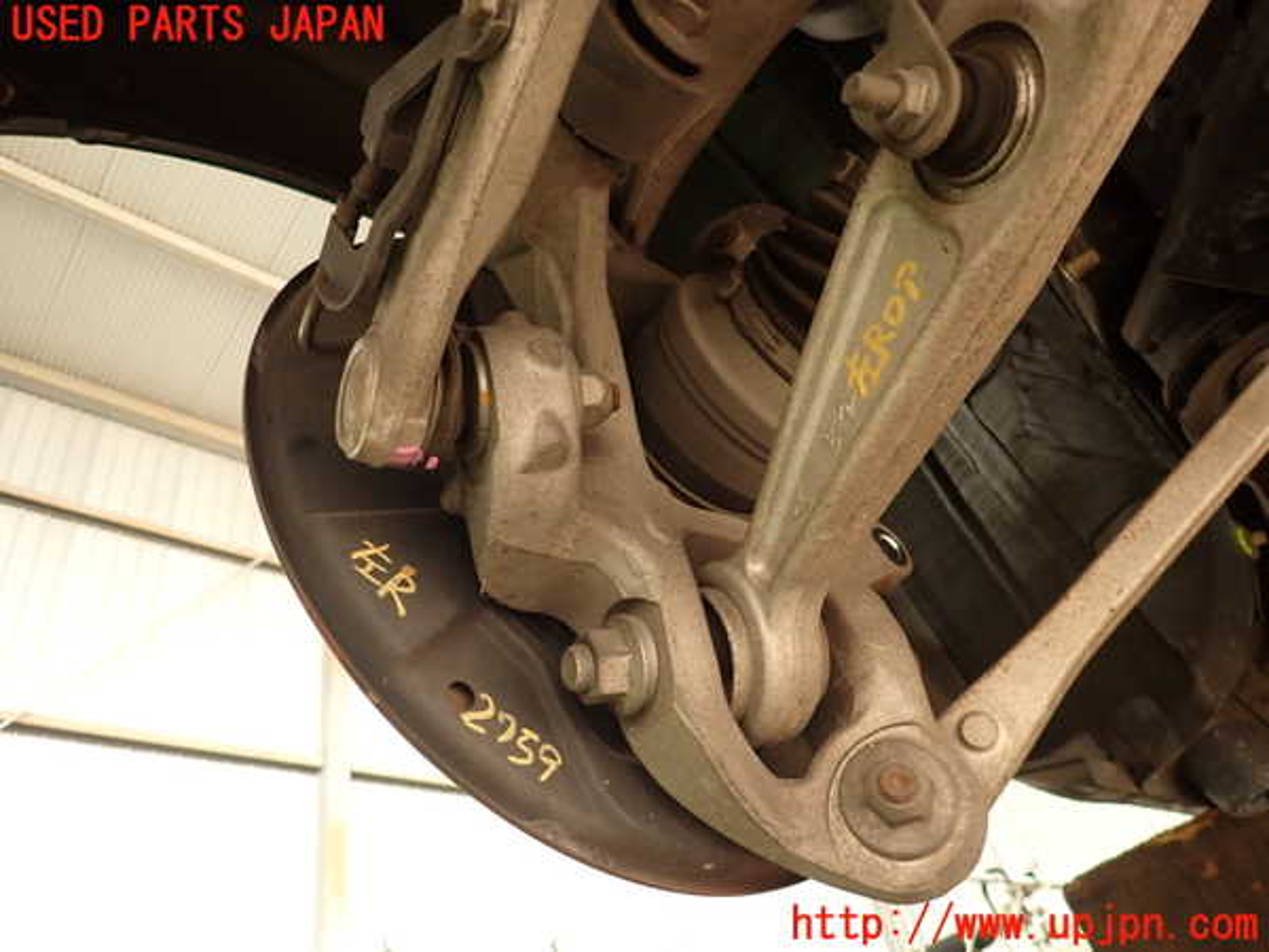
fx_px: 916
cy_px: 476
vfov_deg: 54.9
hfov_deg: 69.4
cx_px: 634
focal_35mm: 25
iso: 200
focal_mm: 4.5
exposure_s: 1/50
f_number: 2
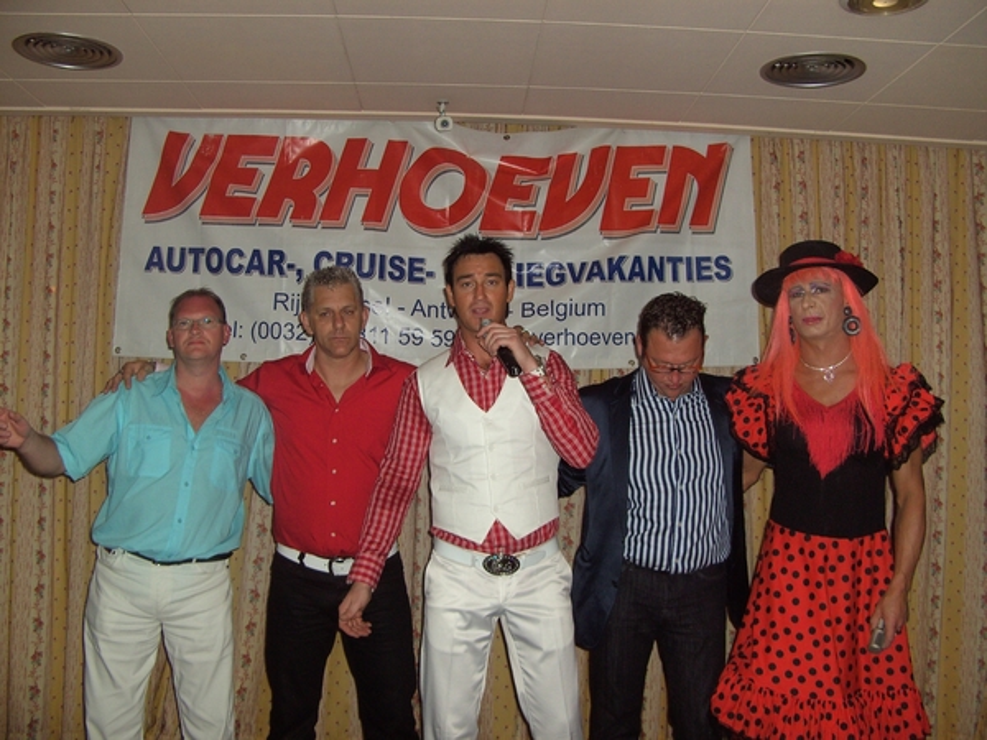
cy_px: 370
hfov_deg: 50.1
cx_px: 494
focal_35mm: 37
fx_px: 1055
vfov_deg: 38.7
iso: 100
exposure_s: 1/50
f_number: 2.8
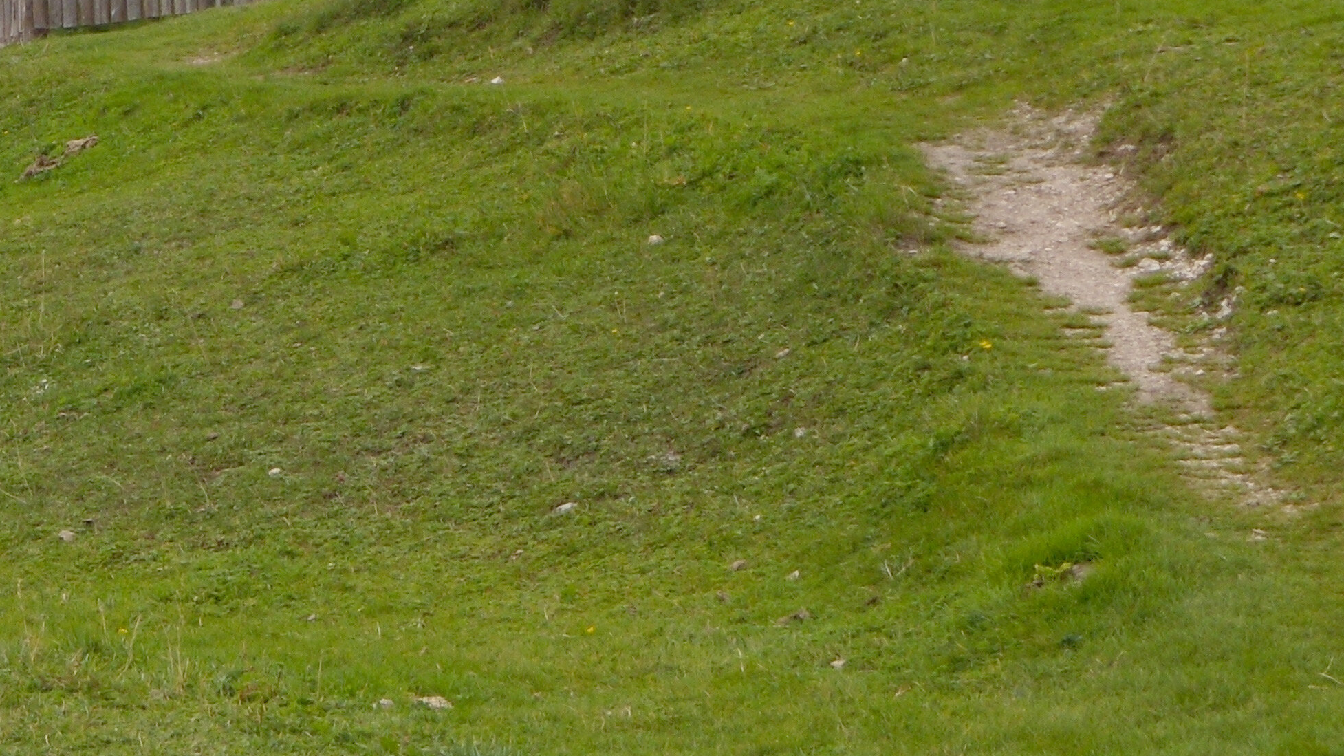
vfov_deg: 7.3
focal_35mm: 165
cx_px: -17
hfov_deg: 12.9
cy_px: -208
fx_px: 5880
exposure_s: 1/320
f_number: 6.4
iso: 100
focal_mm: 14.56
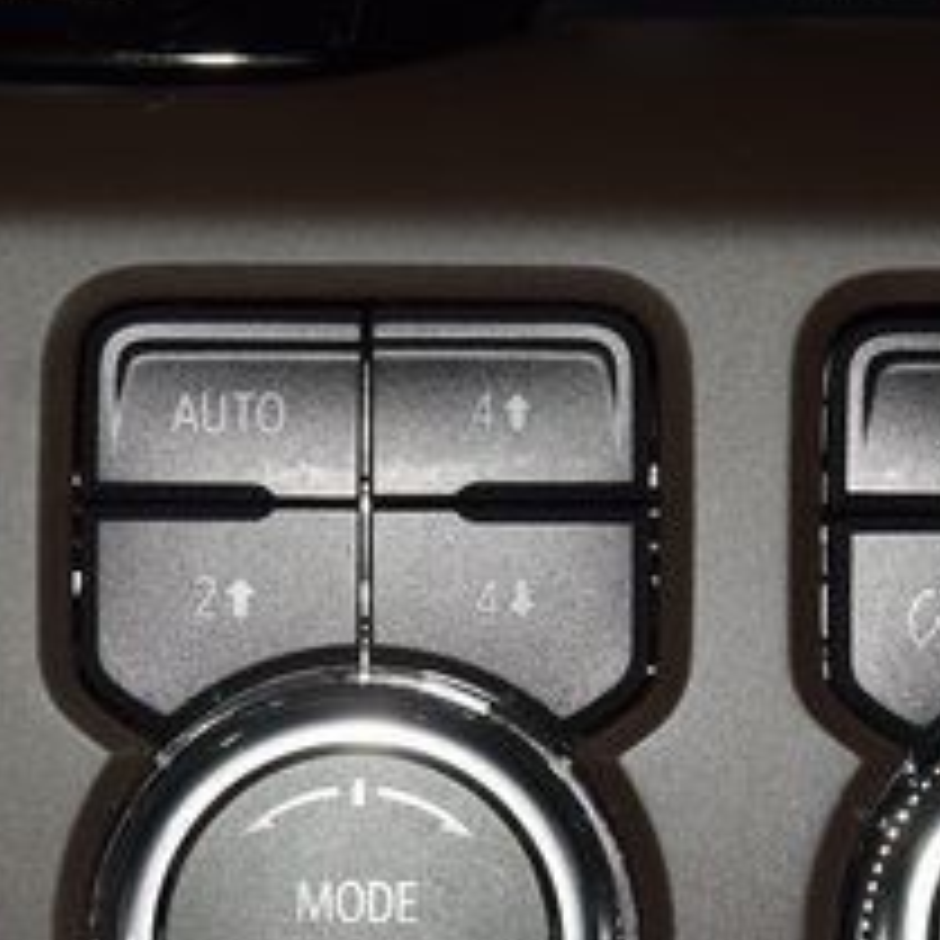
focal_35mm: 195
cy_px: 785
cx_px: 355
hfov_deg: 9.0
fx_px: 5991
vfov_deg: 8.9
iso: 100
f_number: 8
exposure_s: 1/60
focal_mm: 50
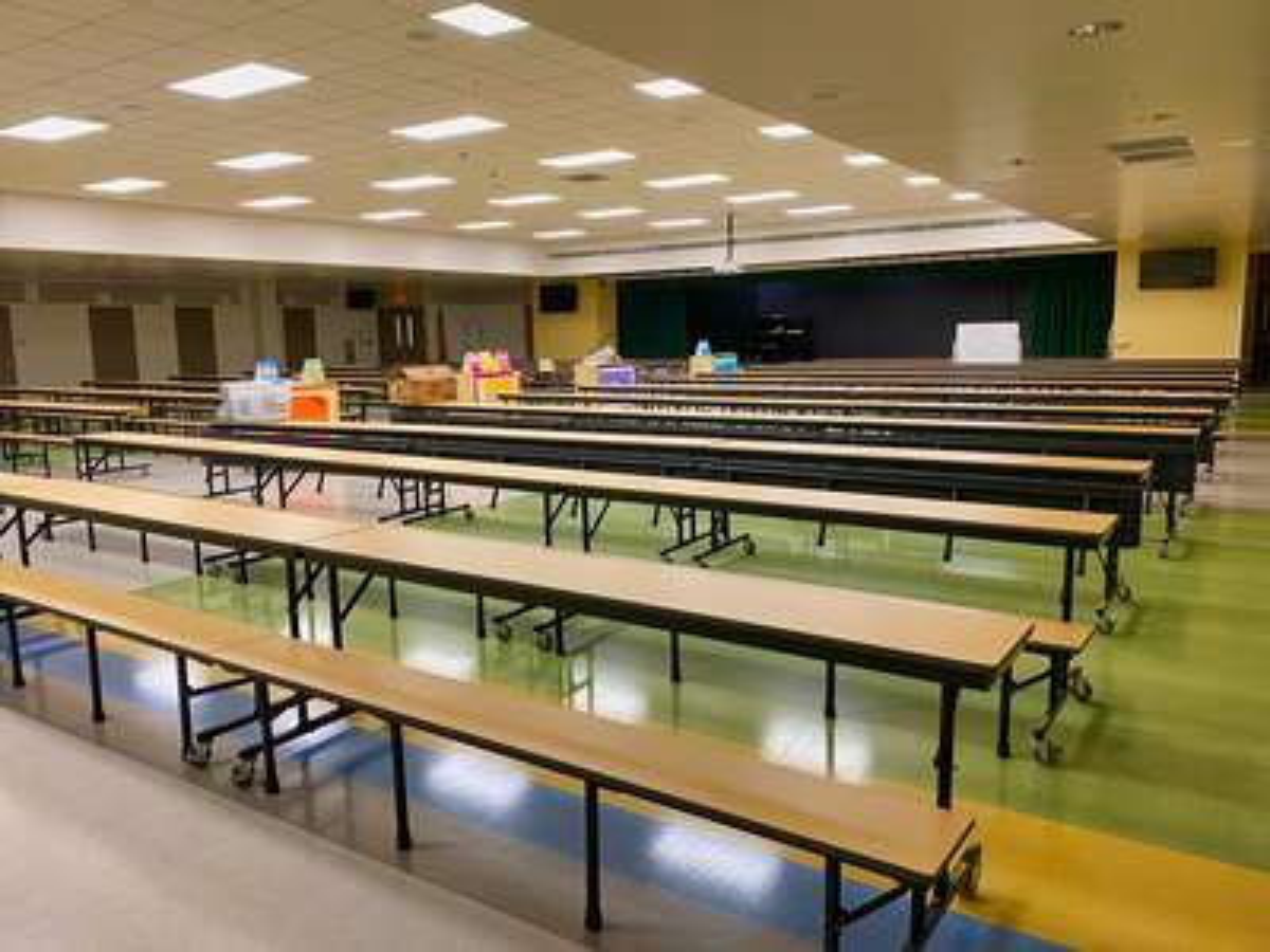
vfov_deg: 53.1
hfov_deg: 67.3
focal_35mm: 26
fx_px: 954
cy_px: 476
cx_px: 635
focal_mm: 4.25
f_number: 1.8
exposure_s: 1/60
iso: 100
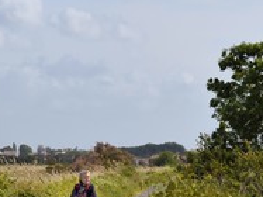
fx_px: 2627
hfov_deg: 5.7
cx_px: 165
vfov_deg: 4.3
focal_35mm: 346
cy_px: 113
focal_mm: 160
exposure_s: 1/800
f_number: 7.1
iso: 200
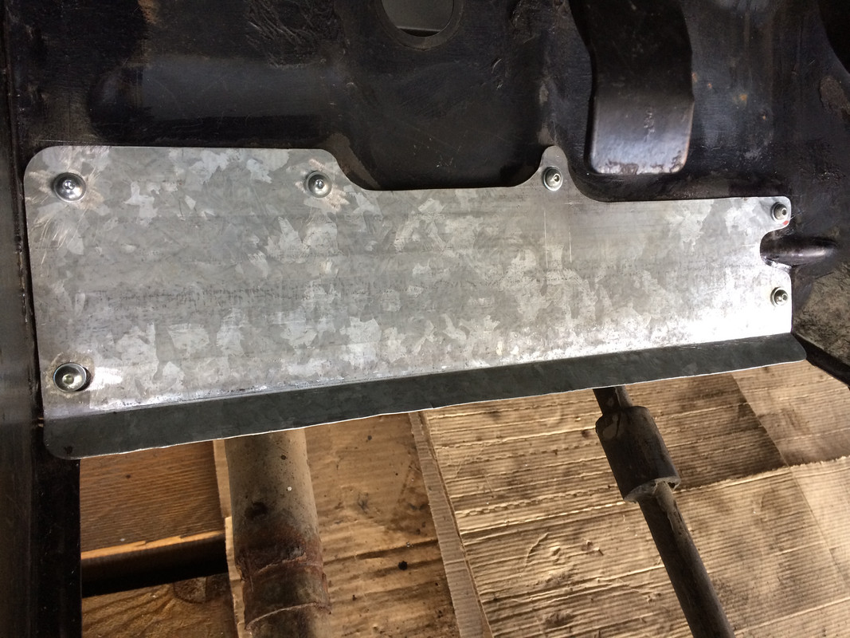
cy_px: 319
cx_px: 425
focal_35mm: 29
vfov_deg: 48.2
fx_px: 712
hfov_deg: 61.7
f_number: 2.2
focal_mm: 4.15
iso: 160
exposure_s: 1/33
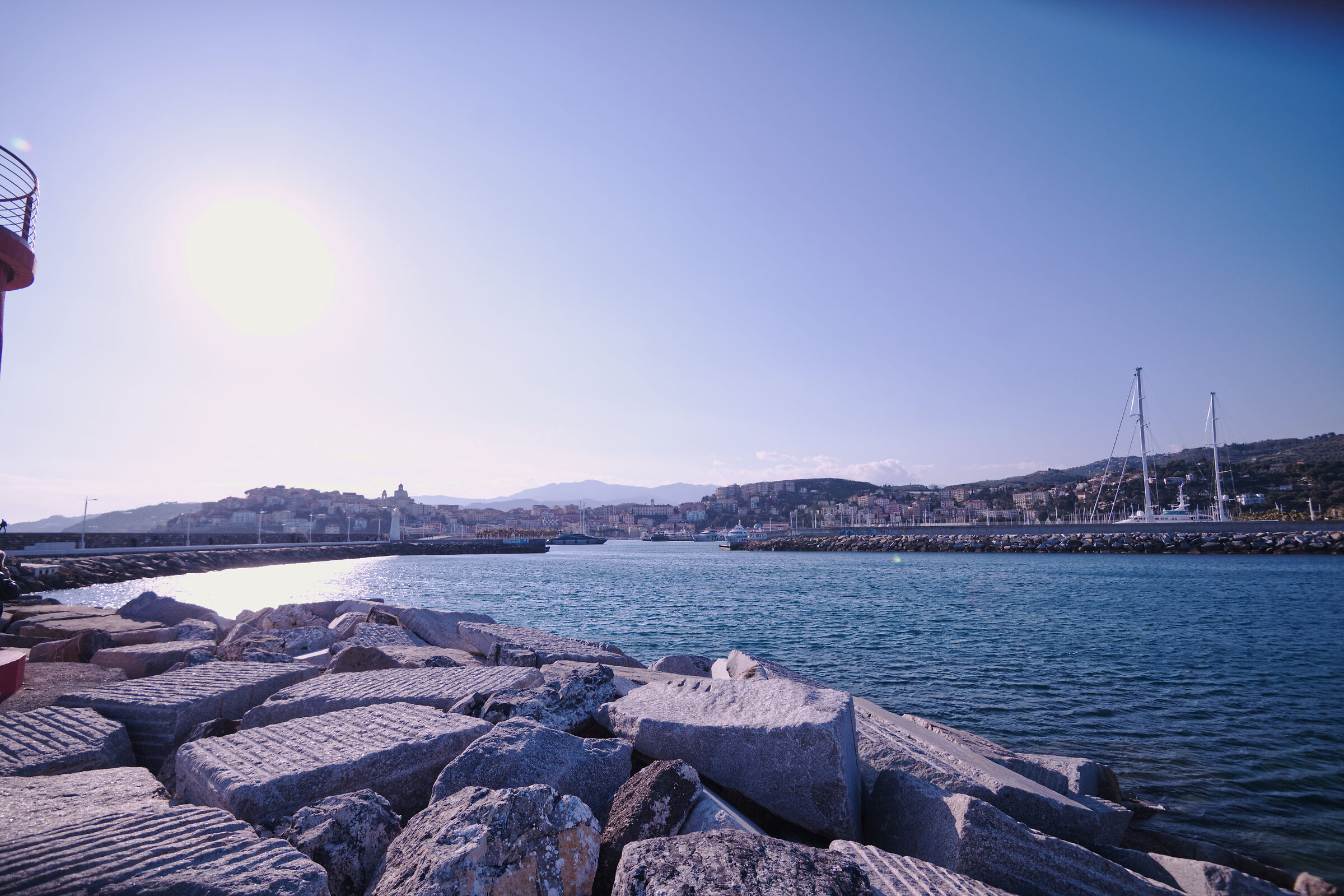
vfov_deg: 70.4
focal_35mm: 17
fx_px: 634
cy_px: 448
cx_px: 672
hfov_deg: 93.3
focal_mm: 17
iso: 125
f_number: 4
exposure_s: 1/4000
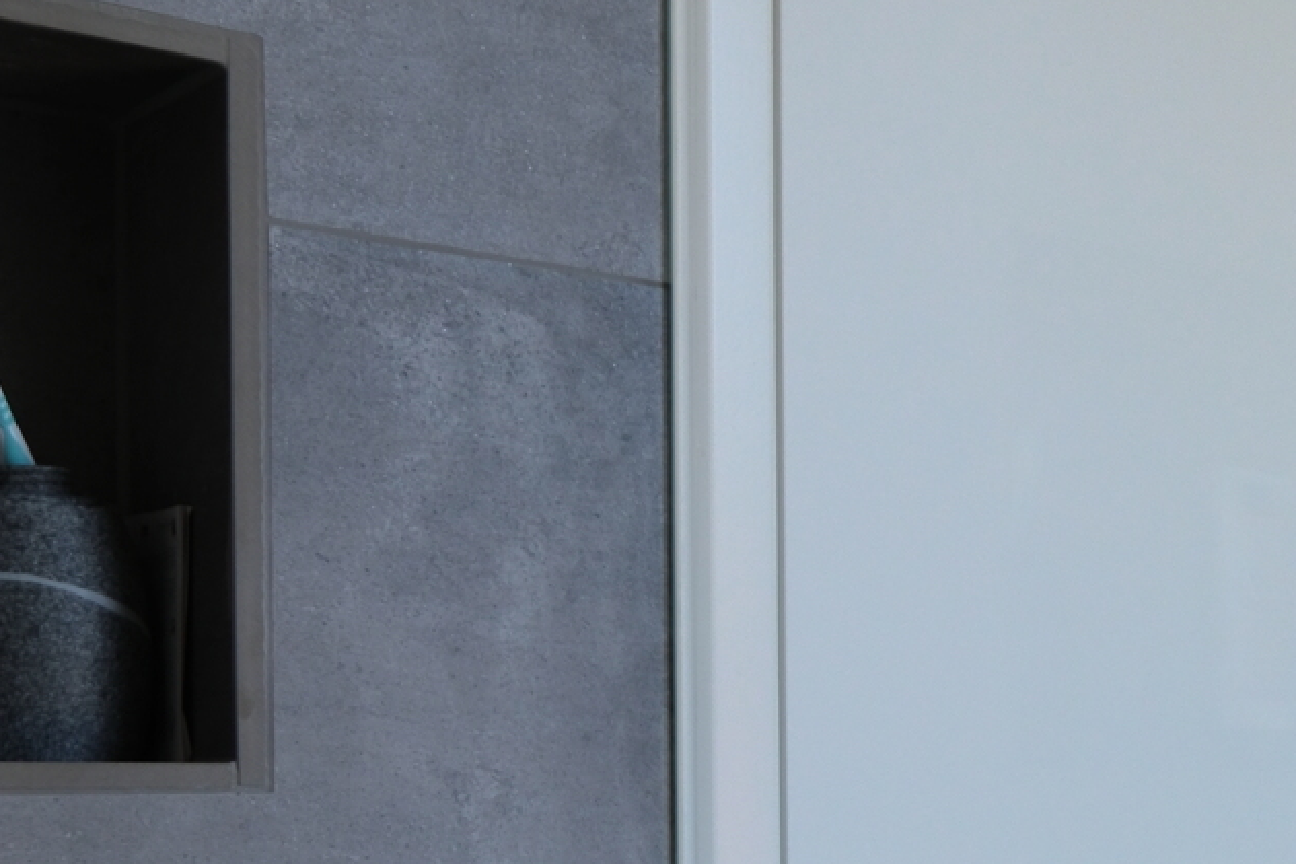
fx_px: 2196
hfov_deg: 23.9
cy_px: 787
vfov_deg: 21.7
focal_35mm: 61
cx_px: 2069
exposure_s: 1/20
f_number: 4
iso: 125
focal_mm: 10
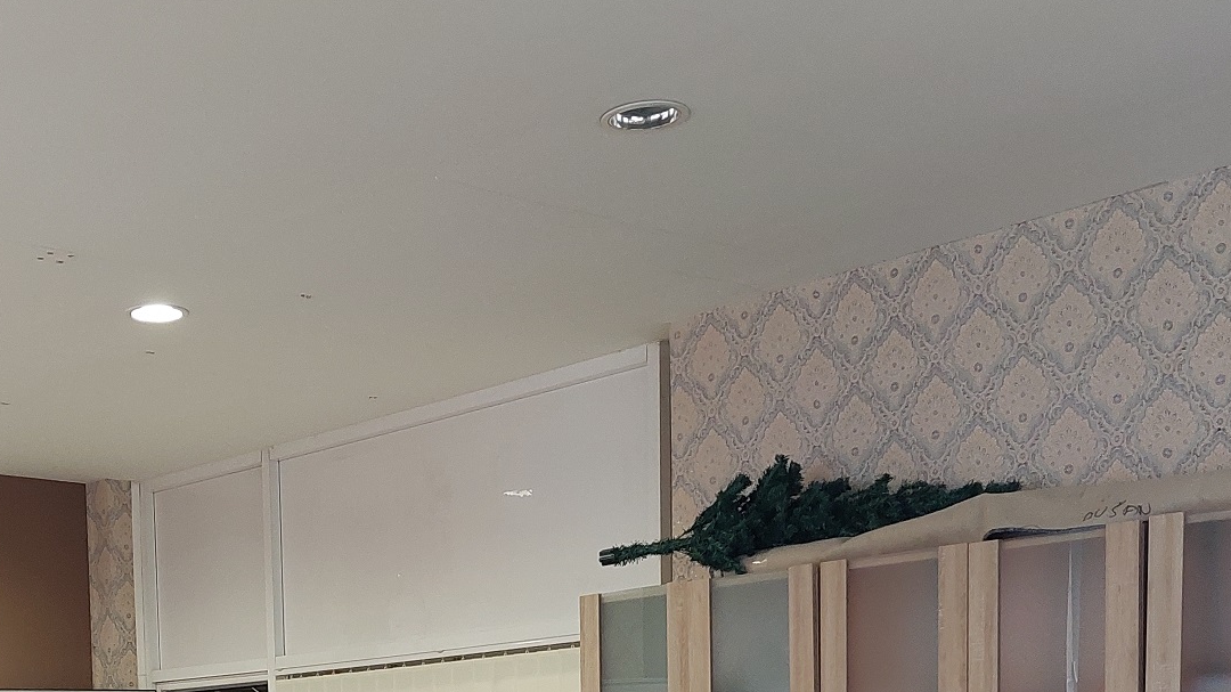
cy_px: 920
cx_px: 300
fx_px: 1828
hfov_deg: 36.3
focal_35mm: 56
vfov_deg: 19.6
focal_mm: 5.23
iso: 400
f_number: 1.8
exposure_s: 1/50
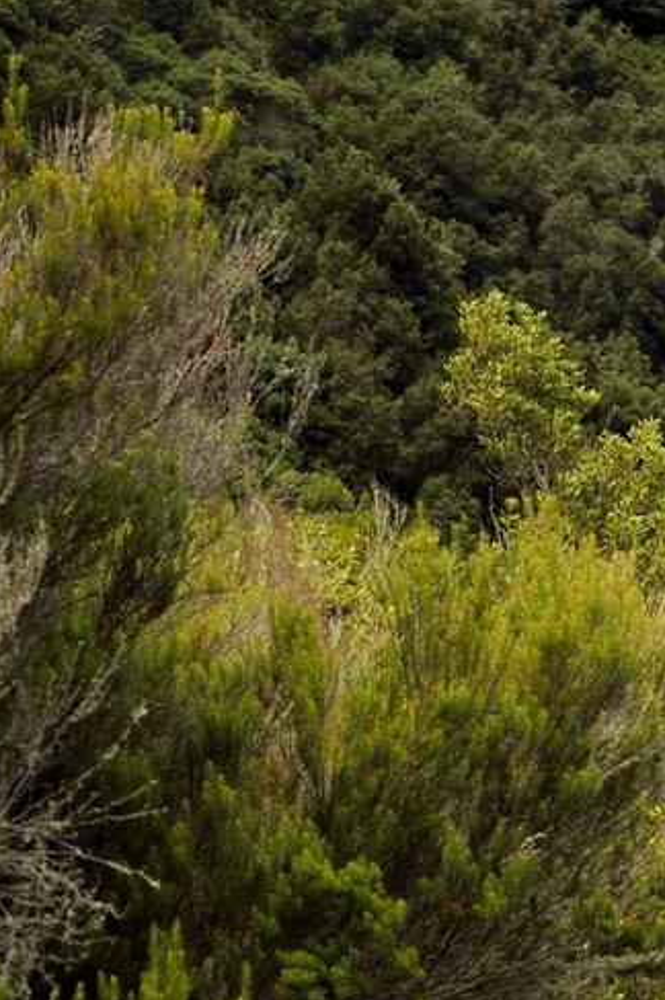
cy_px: 132
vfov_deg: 17.6
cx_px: 1556
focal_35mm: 115
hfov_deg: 10.4
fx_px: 3191
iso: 200
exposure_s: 1/250
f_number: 13
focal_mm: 35
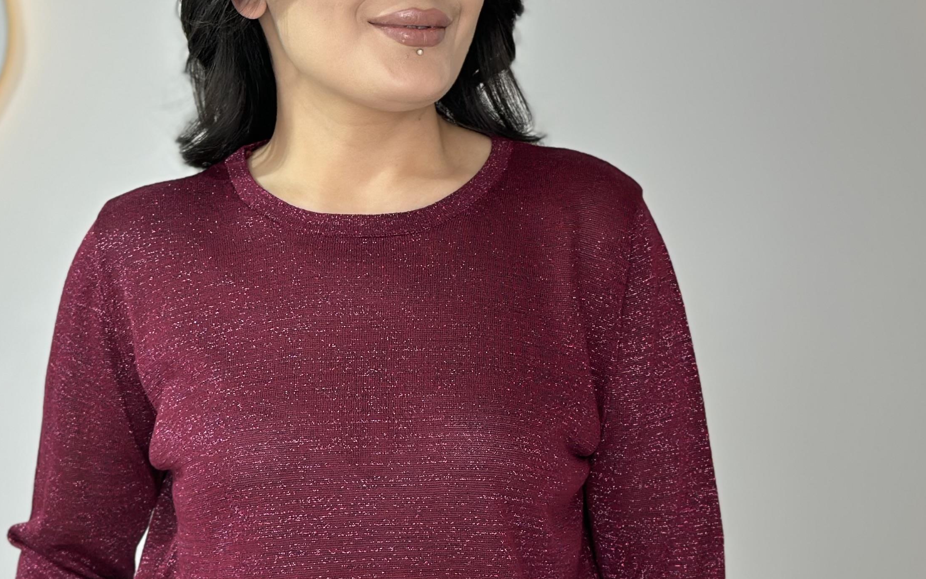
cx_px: 397
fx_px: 2347
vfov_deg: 14.0
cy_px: 396
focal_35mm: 93
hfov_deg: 22.3
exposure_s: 1/205
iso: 80
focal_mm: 6.86
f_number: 1.78
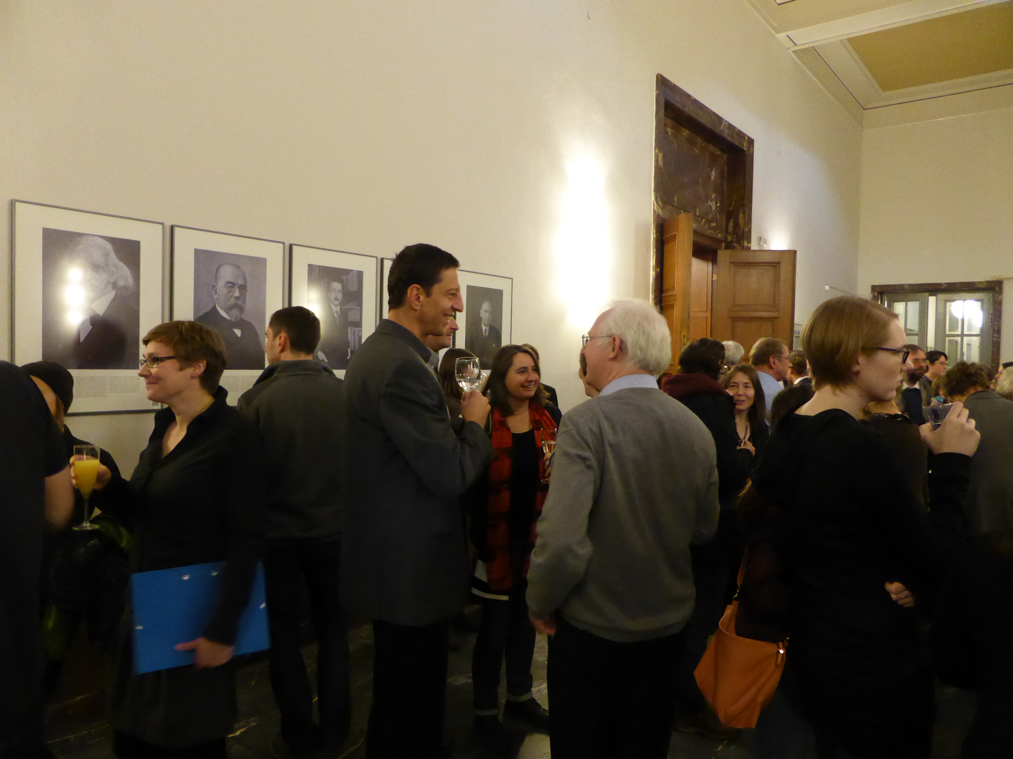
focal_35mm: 25
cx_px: 506
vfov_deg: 54.9
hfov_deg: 69.4
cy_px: 380
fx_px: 732
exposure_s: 1/15
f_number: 3.3
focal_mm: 4.3
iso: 800
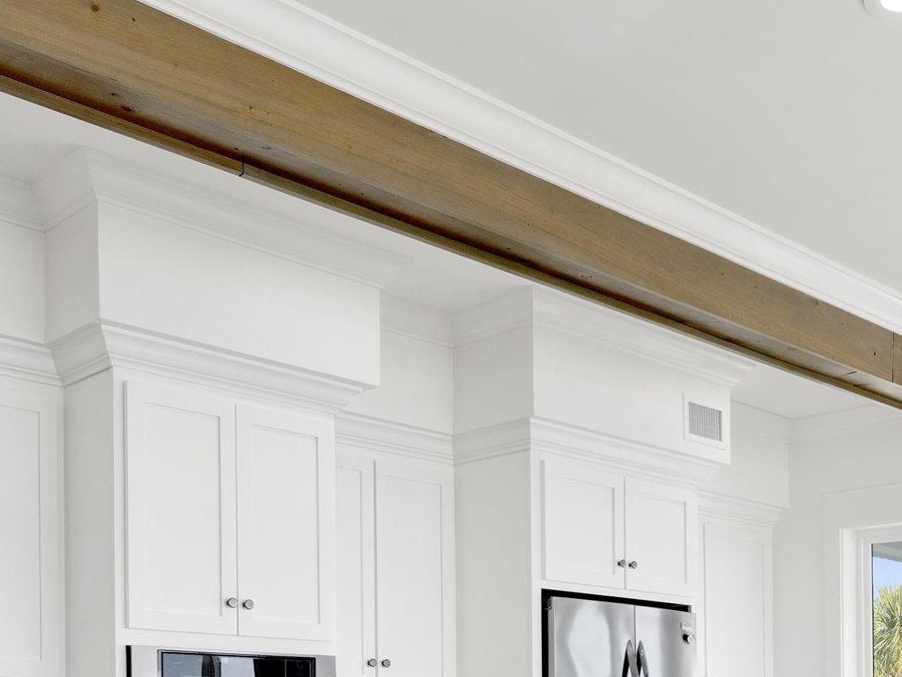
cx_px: 540
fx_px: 1277
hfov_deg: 38.8
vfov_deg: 27.4
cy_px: 726
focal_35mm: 49
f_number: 11
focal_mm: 15
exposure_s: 1/30
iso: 400
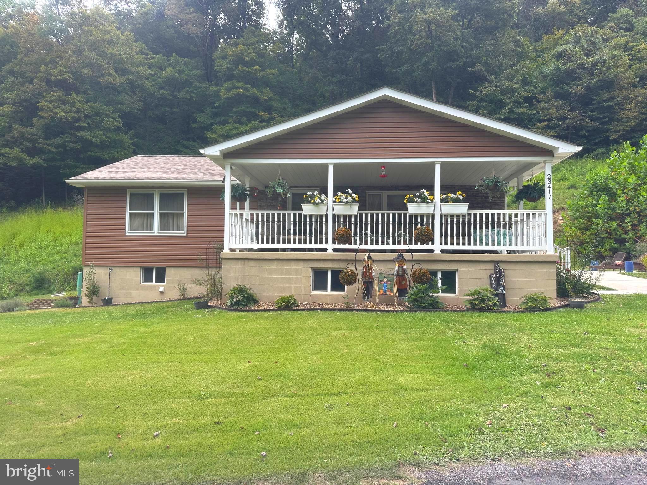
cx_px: 324
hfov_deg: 71.6
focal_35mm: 24
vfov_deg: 56.8
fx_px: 449
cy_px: 242
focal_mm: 6.86
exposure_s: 1/503
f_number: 1.78
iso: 80
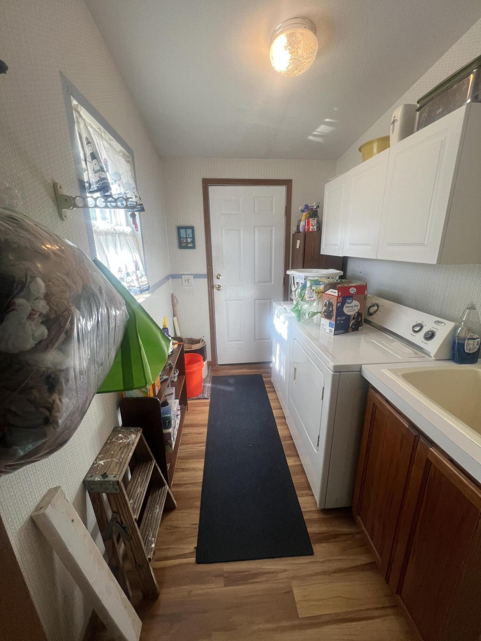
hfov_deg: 89.9
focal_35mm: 13
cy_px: 320
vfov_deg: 106.2
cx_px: 240
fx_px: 241
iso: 80
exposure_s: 1/120
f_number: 1.8
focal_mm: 1.57
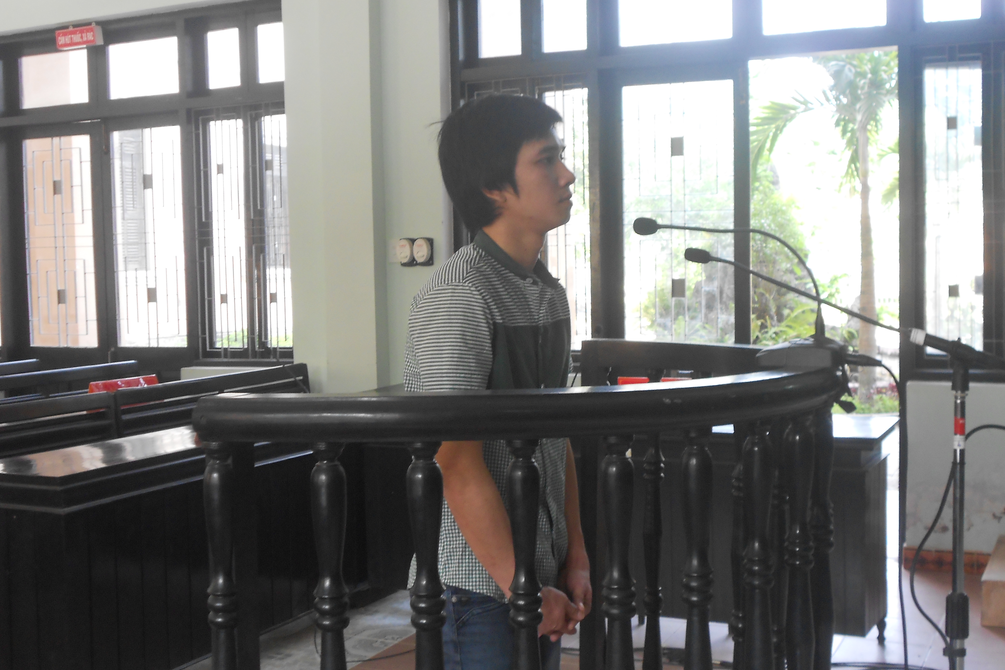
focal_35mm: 45
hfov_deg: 43.6
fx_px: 1256
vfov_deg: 29.8
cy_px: 369
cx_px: 503
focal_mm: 7.9
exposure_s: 1/30
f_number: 4.2
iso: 200
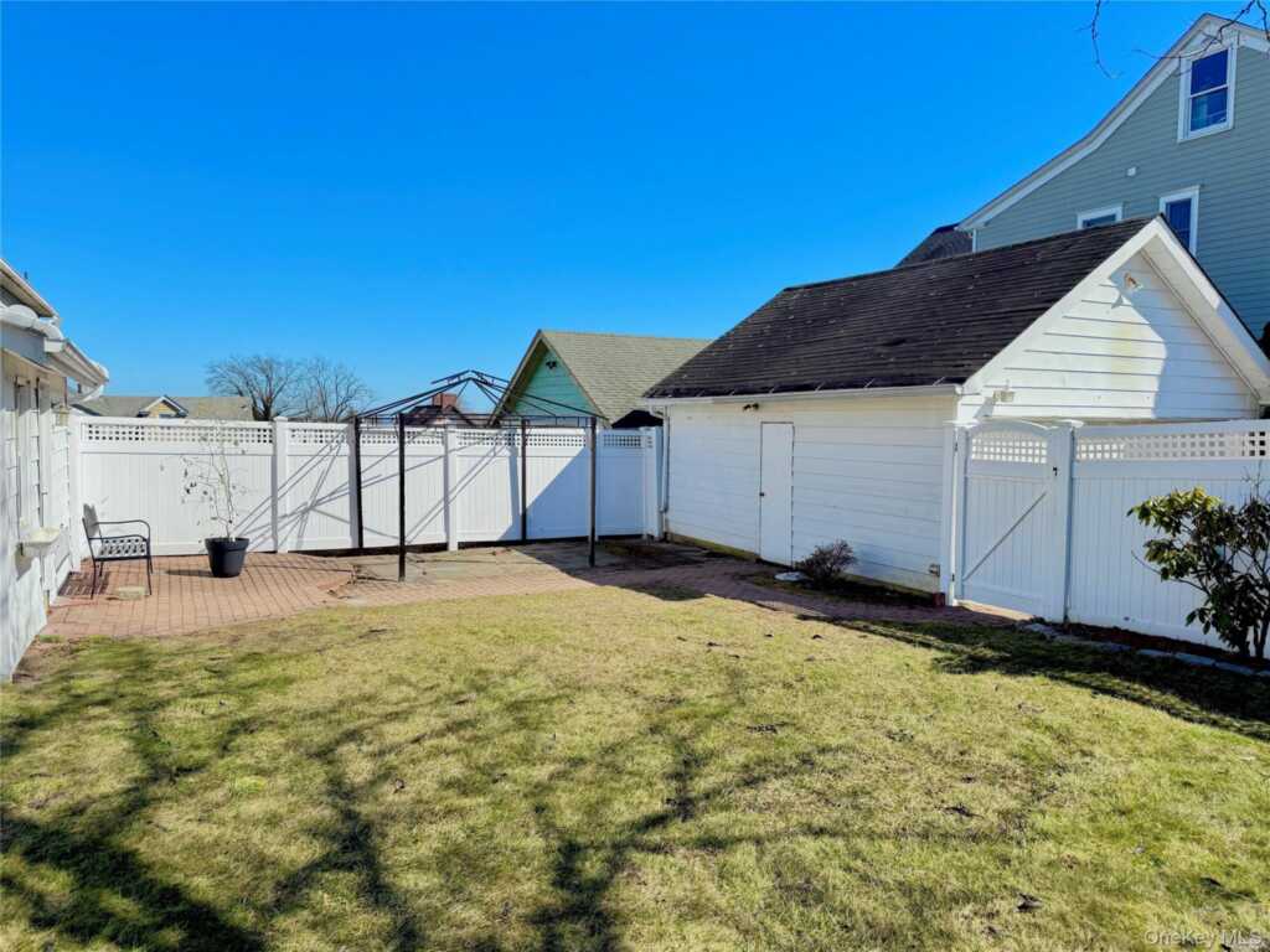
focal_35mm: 24
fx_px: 881
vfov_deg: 56.8
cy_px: 476
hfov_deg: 71.6
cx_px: 635
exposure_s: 1/3425
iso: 100
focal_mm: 6.76
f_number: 1.78
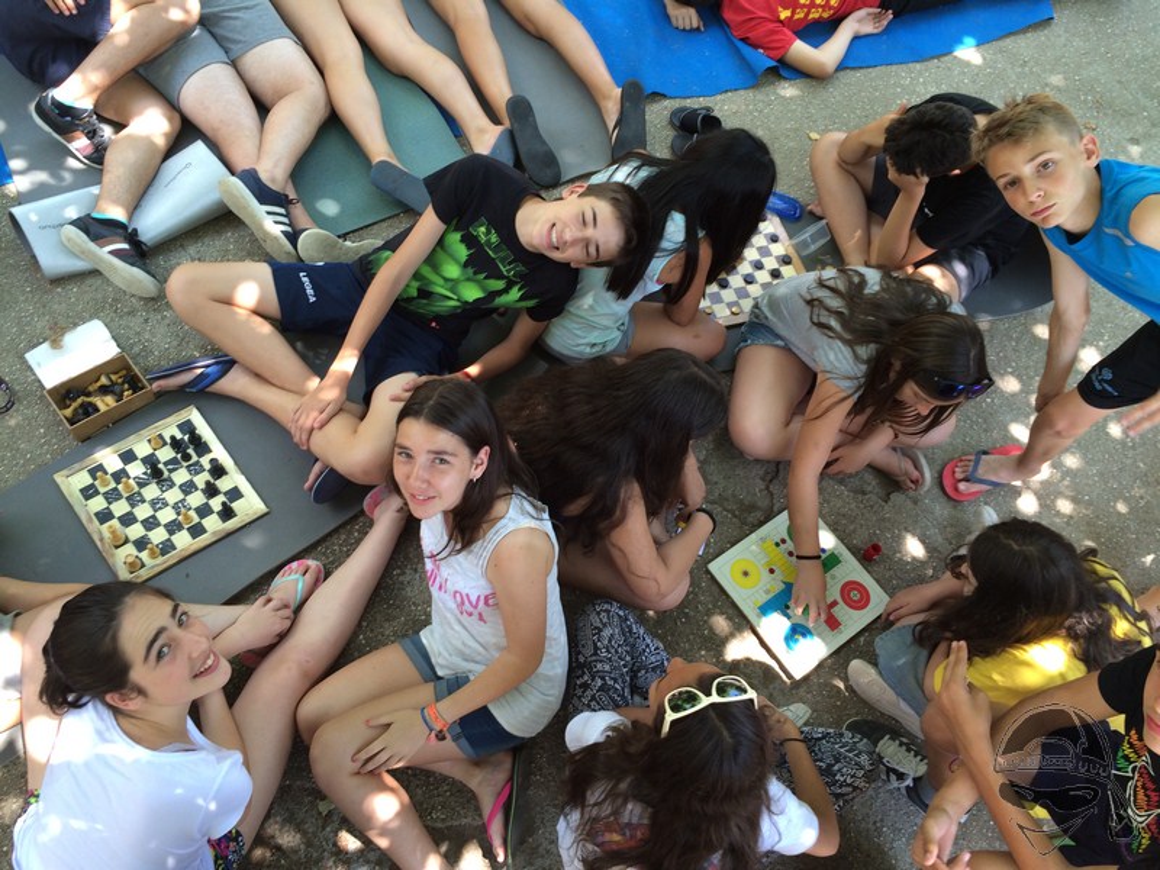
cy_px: 435
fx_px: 972
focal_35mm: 29
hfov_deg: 61.7
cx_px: 580
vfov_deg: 48.2
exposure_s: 1/100
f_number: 2.2
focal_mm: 4.15
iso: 40
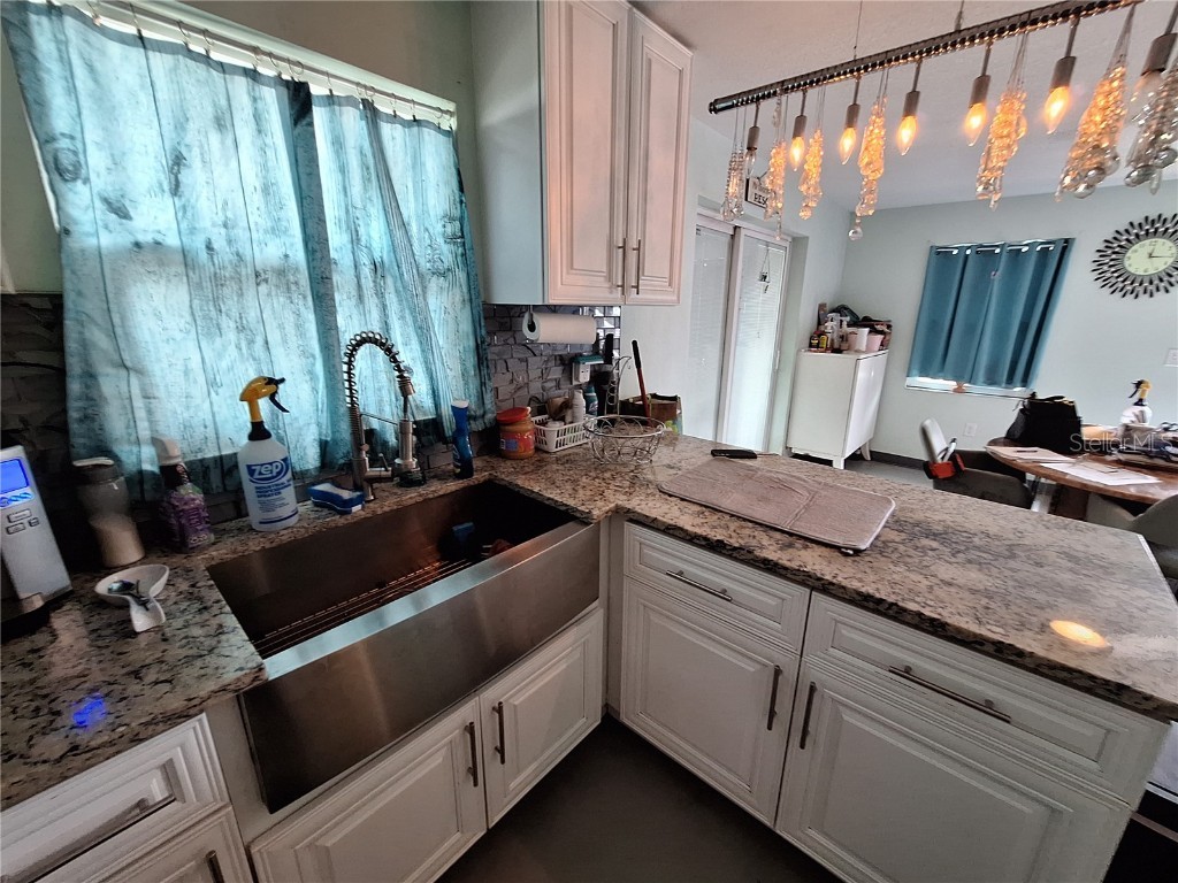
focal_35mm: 13
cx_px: 589
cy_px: 442
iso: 160
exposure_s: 1/30
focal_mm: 1.74
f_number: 2.2
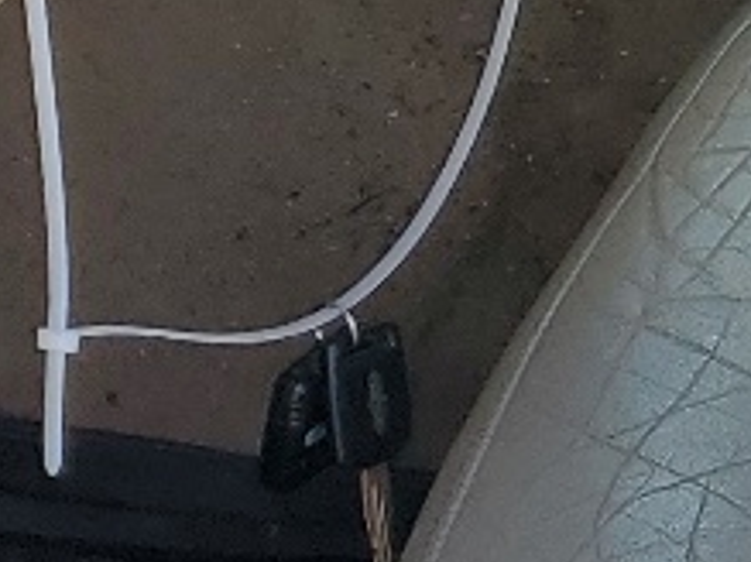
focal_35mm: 190
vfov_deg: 7.8
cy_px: 123
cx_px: 1601
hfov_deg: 9.6
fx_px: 4120
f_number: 1.5
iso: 50
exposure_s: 1/667
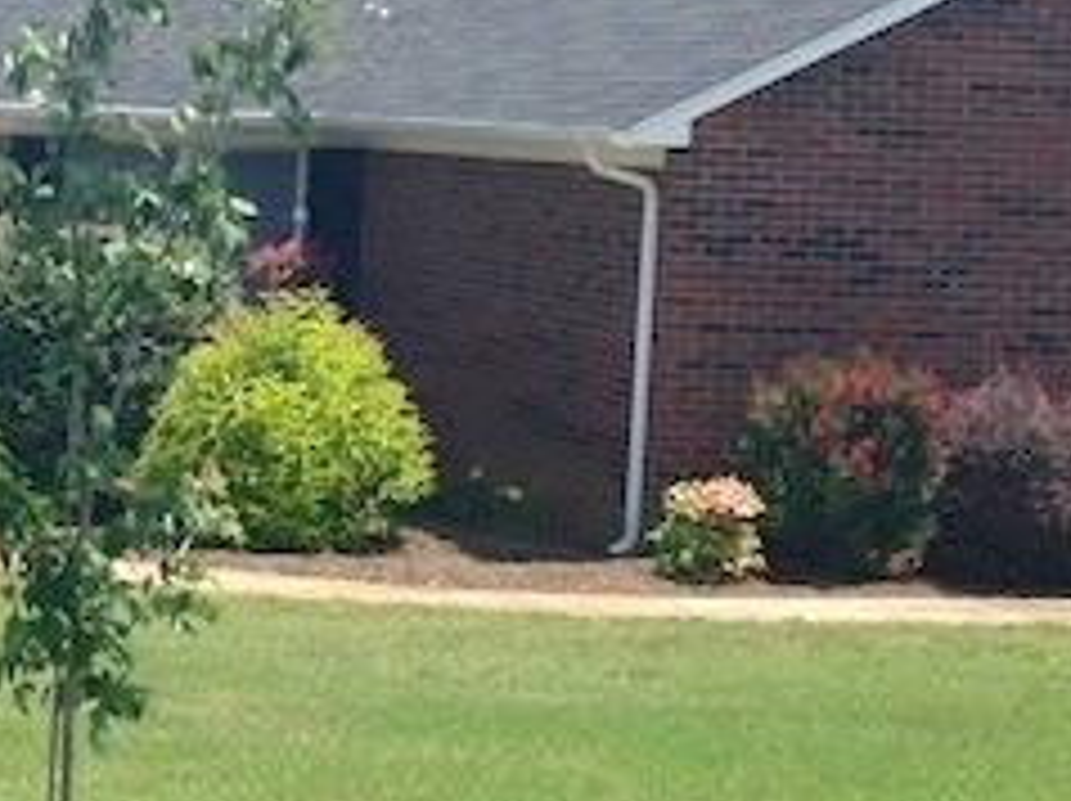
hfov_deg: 13.7
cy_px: 477
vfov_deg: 10.4
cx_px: 27
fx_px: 4389
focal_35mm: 142
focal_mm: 4.12
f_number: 2.4
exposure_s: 1/1106
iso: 50
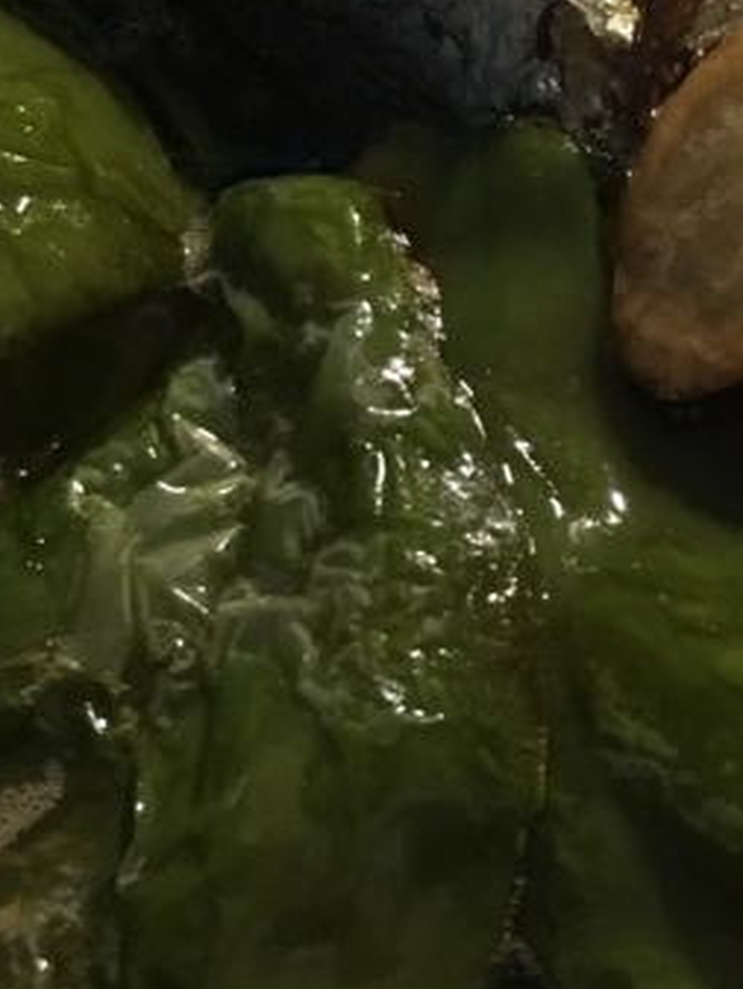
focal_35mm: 88
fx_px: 2517
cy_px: 317
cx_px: 490
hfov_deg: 16.8
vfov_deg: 22.1
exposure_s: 1/15
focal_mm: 4.15
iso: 320
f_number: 2.2
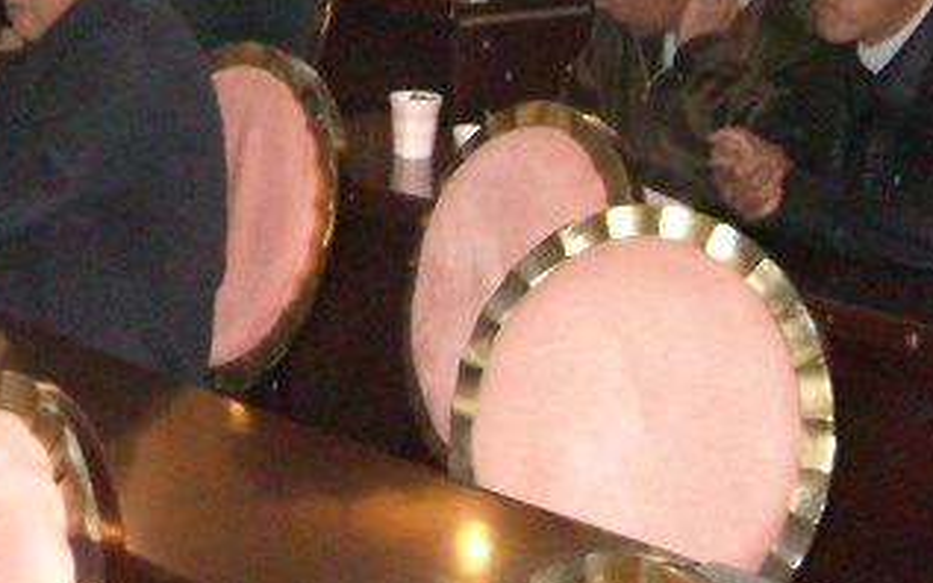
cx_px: -180
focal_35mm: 120
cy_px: -56
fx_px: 3051
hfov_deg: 16.7
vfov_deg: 10.8
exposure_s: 1/60
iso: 733
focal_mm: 5.7
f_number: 2.8
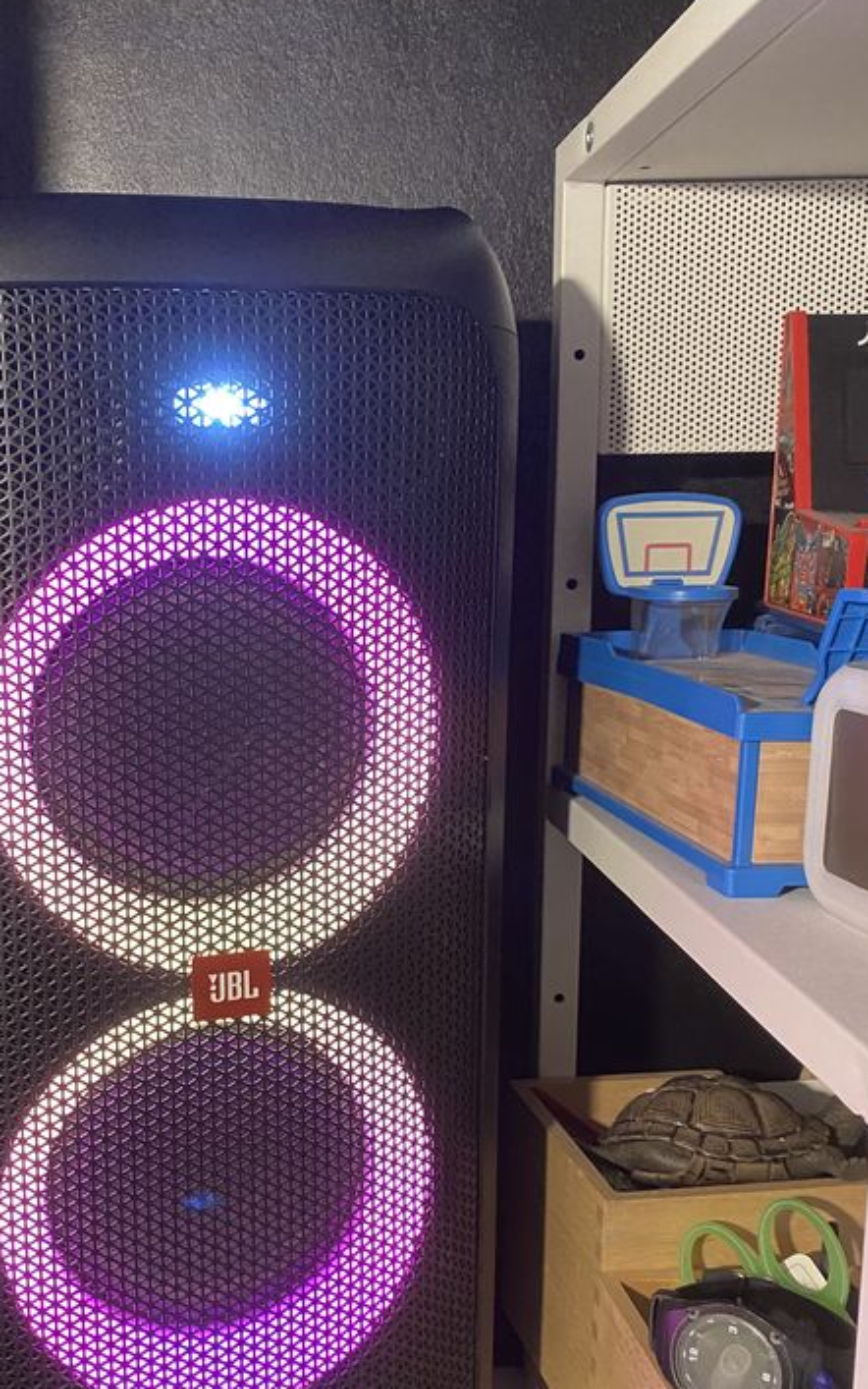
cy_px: 800
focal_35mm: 39
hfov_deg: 32.0
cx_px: 187
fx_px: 1476
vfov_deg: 50.2
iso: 500
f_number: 1.8
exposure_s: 1/25
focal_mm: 4.25
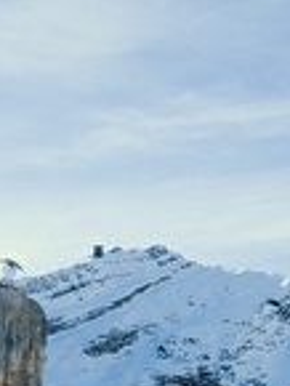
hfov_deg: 18.3
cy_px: 294
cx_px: 56
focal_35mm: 80
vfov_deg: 24.1
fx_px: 892
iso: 100
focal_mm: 14.45
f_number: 2.8
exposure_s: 1/80
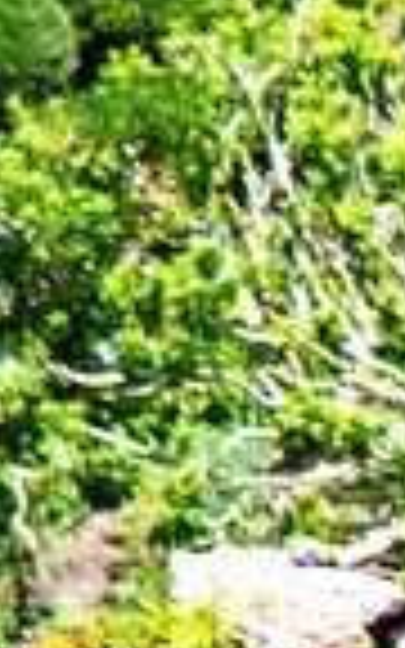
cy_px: 832
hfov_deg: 1.2
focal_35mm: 1085
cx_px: 2444
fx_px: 19161
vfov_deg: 1.9
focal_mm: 120
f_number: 4
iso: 160
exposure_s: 1/250
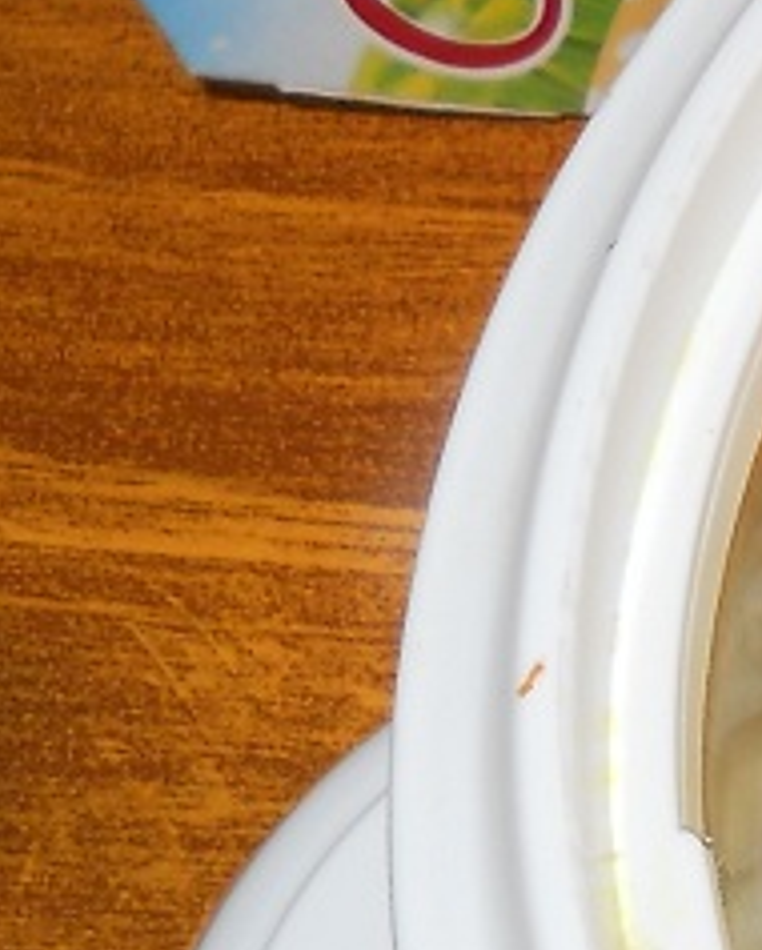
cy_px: -42
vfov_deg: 11.4
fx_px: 4702
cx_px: 1767
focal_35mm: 167
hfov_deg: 8.5
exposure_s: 1/30
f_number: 3.1
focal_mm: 6.72
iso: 80
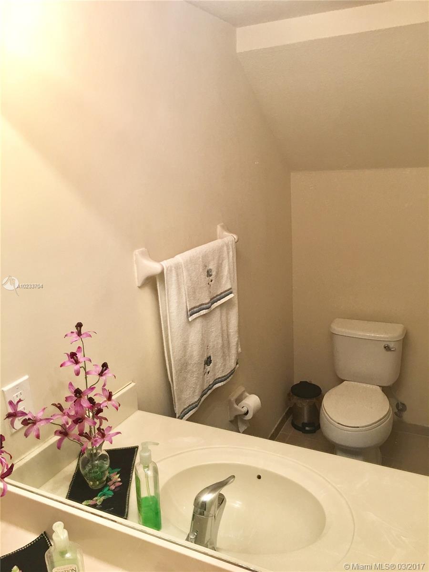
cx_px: 214
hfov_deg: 48.2
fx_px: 479
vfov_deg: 61.7
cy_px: 286
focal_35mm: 29
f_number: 2.2
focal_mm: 4.15
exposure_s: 1/30
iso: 40
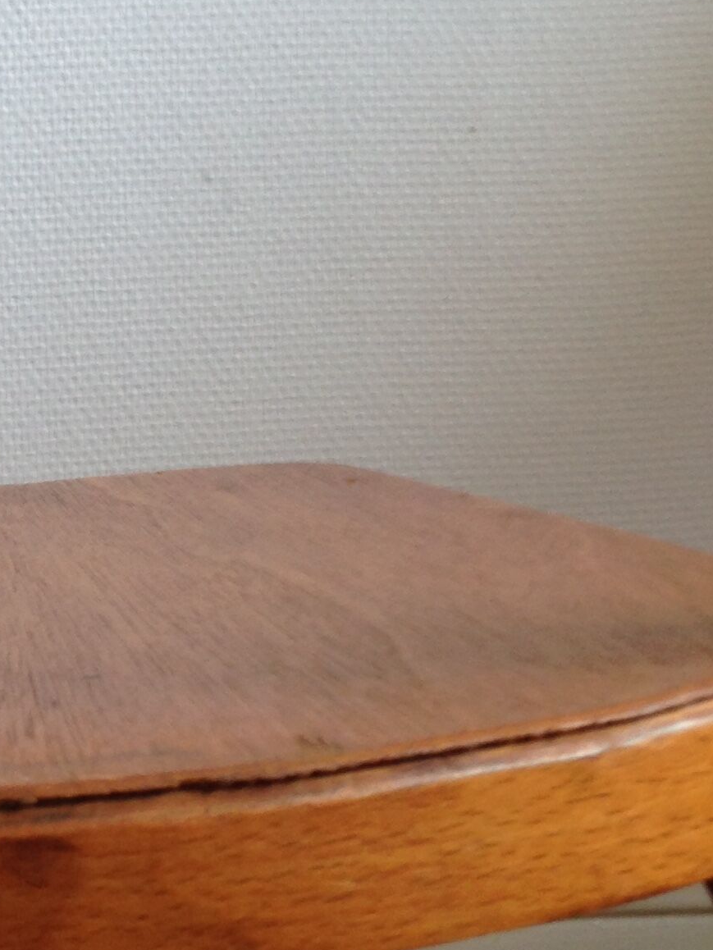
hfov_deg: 15.8
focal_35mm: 93
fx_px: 2553
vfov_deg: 21.1
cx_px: 170
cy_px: 490
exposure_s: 1/24
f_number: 2.4
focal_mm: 4.12
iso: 50
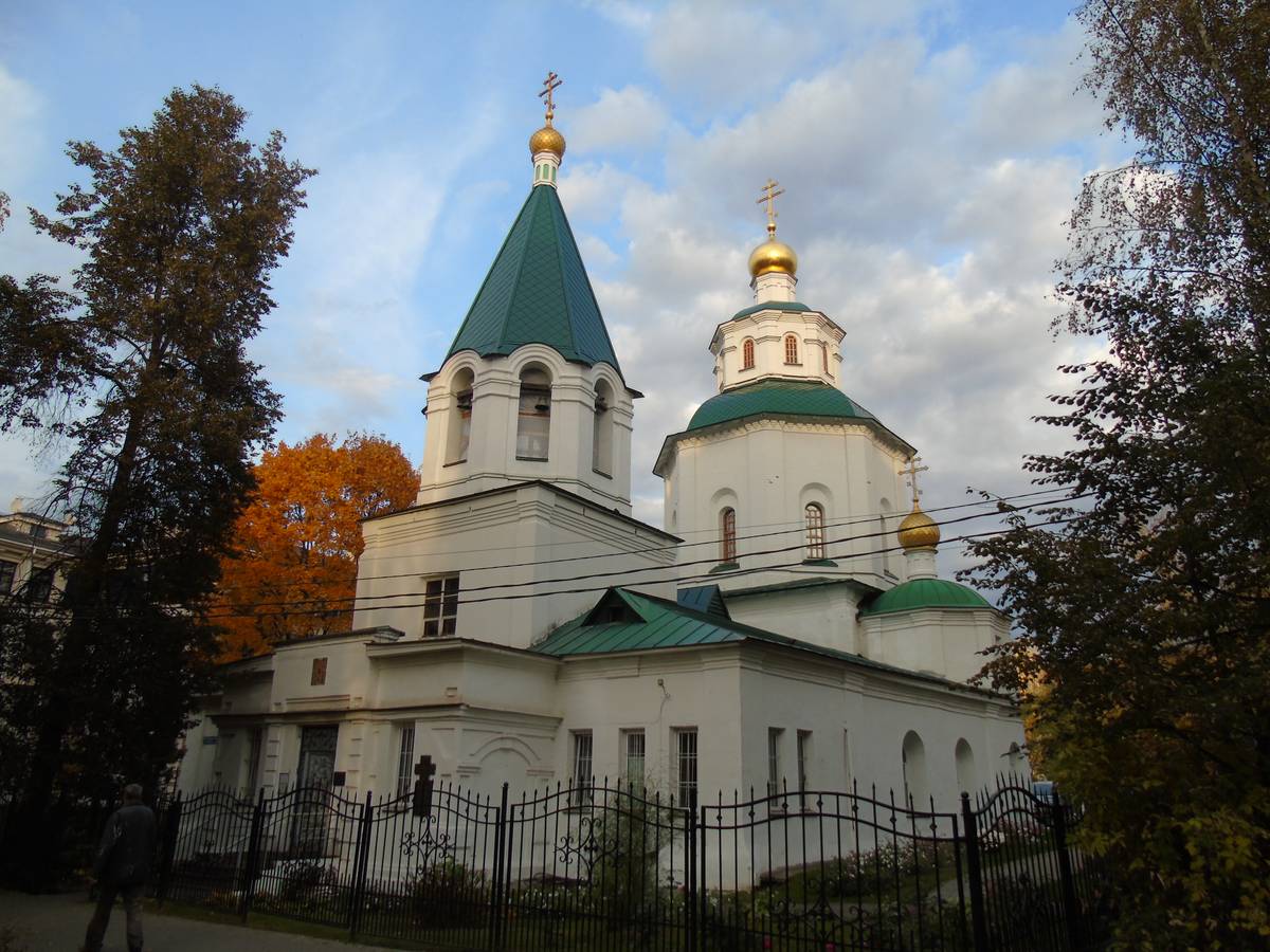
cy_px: 476
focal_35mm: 25
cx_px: 635
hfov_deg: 69.4
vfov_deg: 54.9
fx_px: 917
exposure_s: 1/320
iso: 80
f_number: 3.4
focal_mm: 4.4
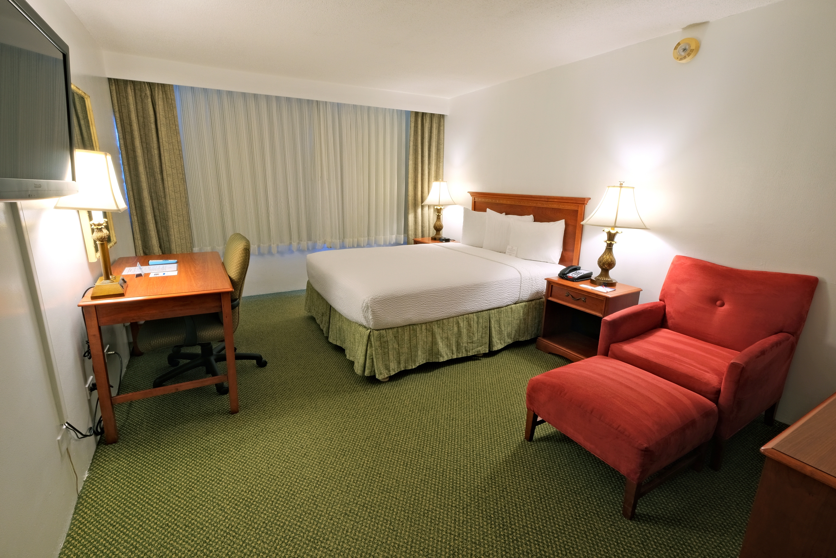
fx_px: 348
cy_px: 279
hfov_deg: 100.4
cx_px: 418
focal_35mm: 15
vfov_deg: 77.3
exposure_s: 1.5
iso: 200
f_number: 18
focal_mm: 10
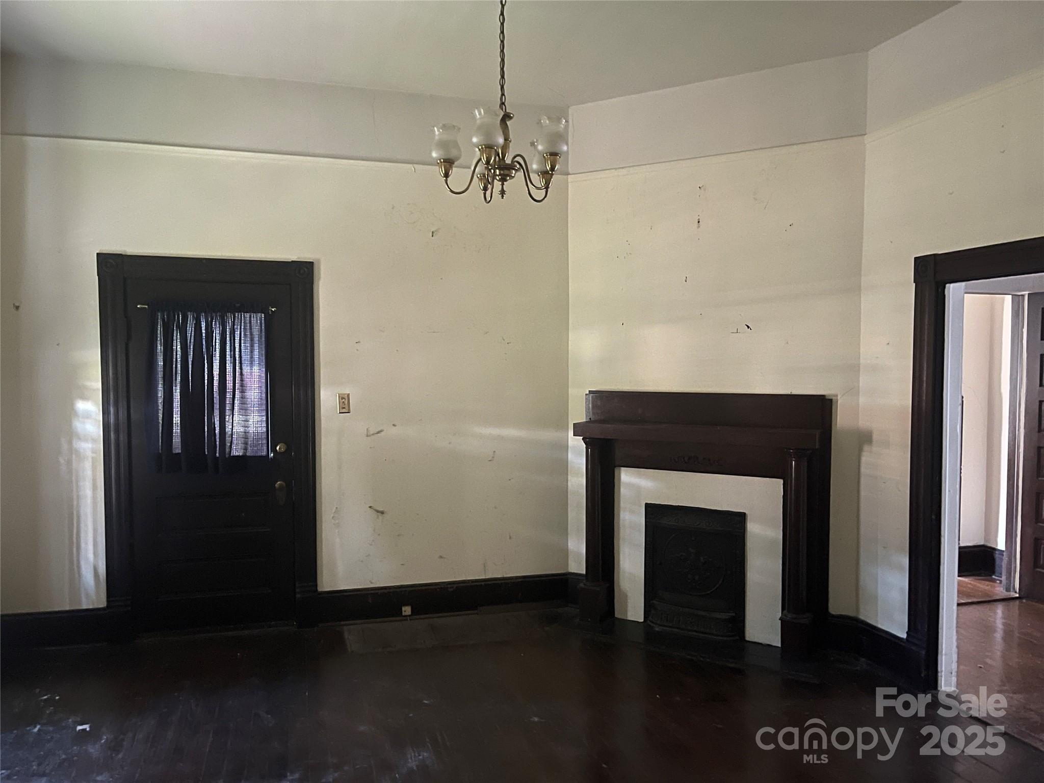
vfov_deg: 54.9
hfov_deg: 69.4
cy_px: 392
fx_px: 754
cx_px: 522
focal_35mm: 25
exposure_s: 1/9
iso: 640
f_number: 1.6
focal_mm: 5.1
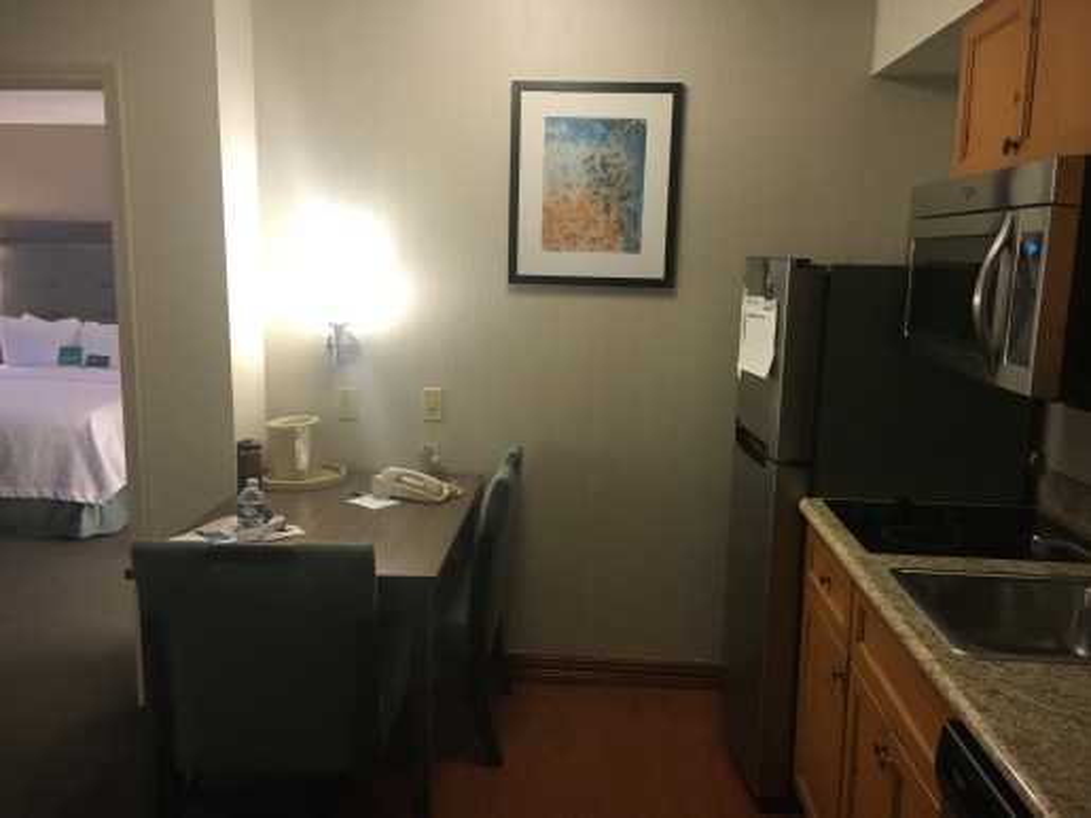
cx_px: 546
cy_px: 409
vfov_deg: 48.2
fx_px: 914
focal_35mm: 29
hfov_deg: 61.7
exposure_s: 1/30
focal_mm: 4.15
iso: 125
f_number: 2.2
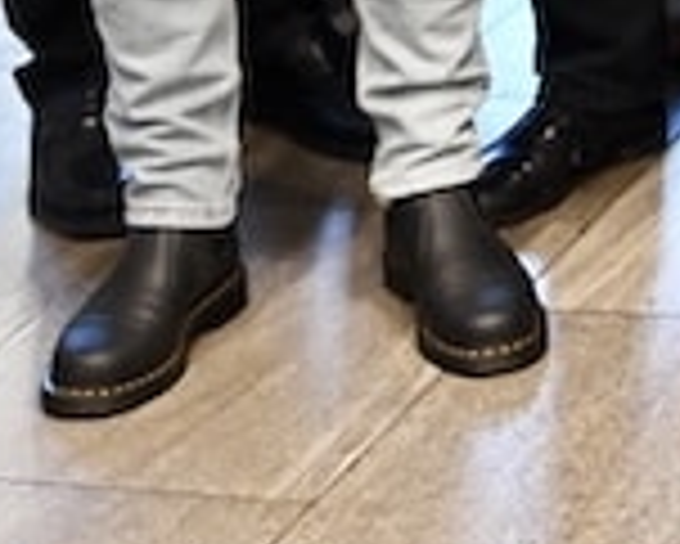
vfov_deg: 7.0
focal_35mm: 204
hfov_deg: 8.6
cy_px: -874
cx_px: 1666
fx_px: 4108
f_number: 3.2
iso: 1800
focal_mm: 32
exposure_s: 1/100
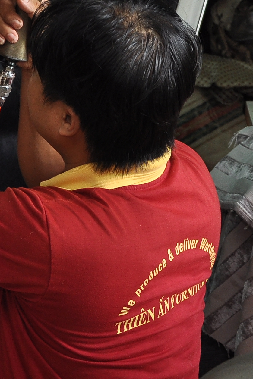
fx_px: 2044
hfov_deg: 7.0
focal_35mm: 194
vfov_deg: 10.6
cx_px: -142
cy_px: 191
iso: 320
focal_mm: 38
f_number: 5.6
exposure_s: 1/25
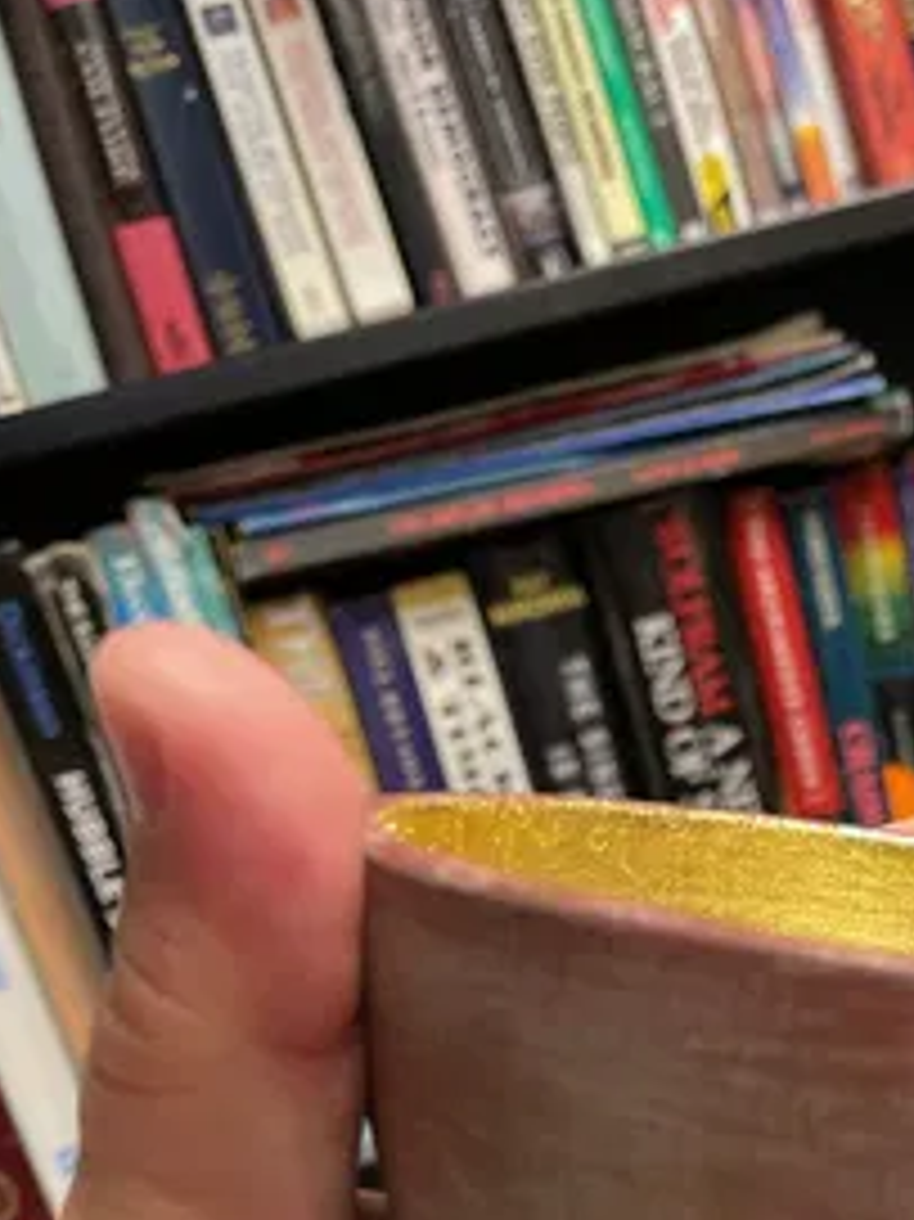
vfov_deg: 29.3
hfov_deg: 23.6
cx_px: 858
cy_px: 1317
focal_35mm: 60
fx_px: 2114
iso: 320
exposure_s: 1/60
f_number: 1.6
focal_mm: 5.1
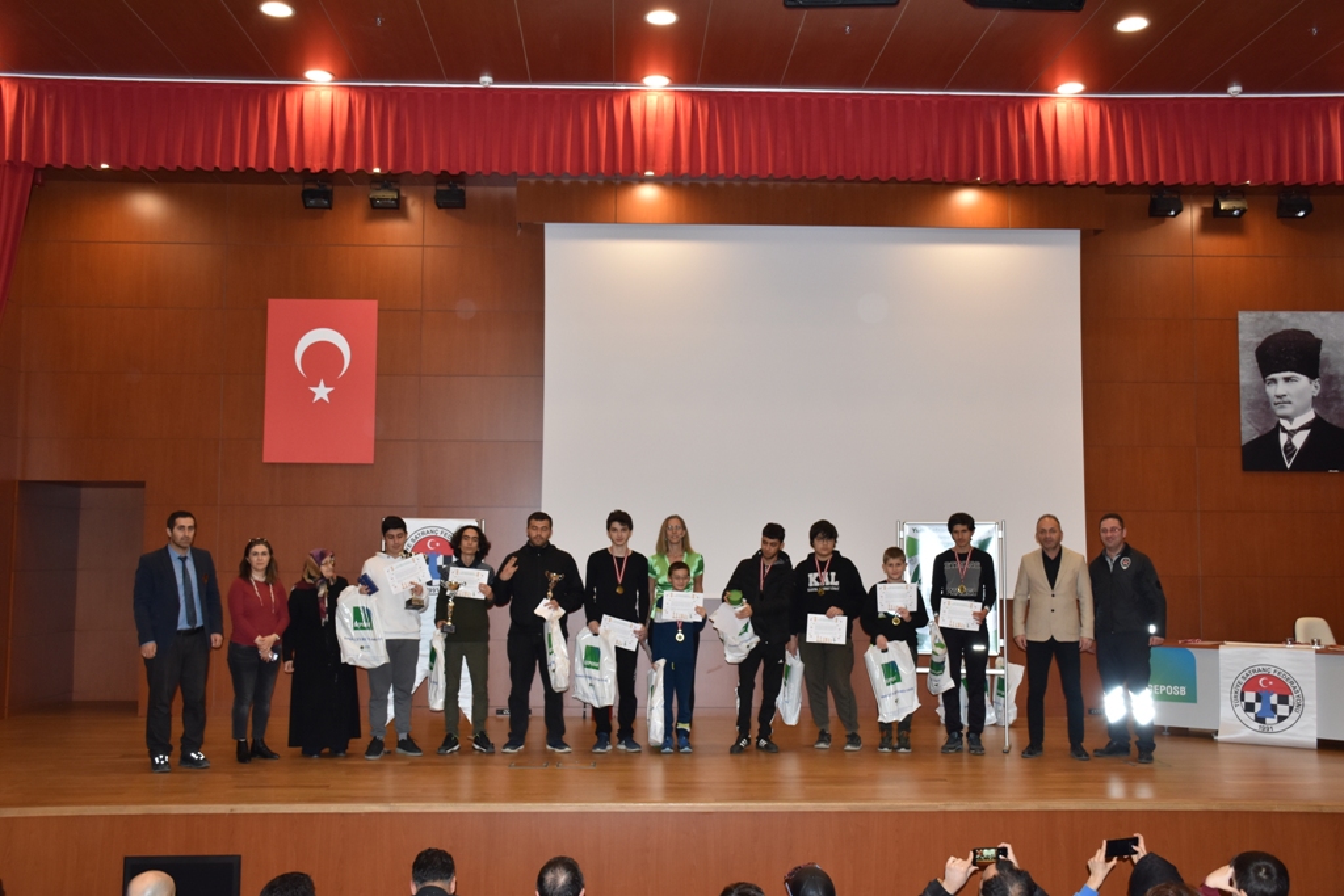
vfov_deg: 36.9
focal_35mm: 36
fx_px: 1344
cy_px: 448
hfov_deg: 53.1
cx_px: 672
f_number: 5
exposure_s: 1/125
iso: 640
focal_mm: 24
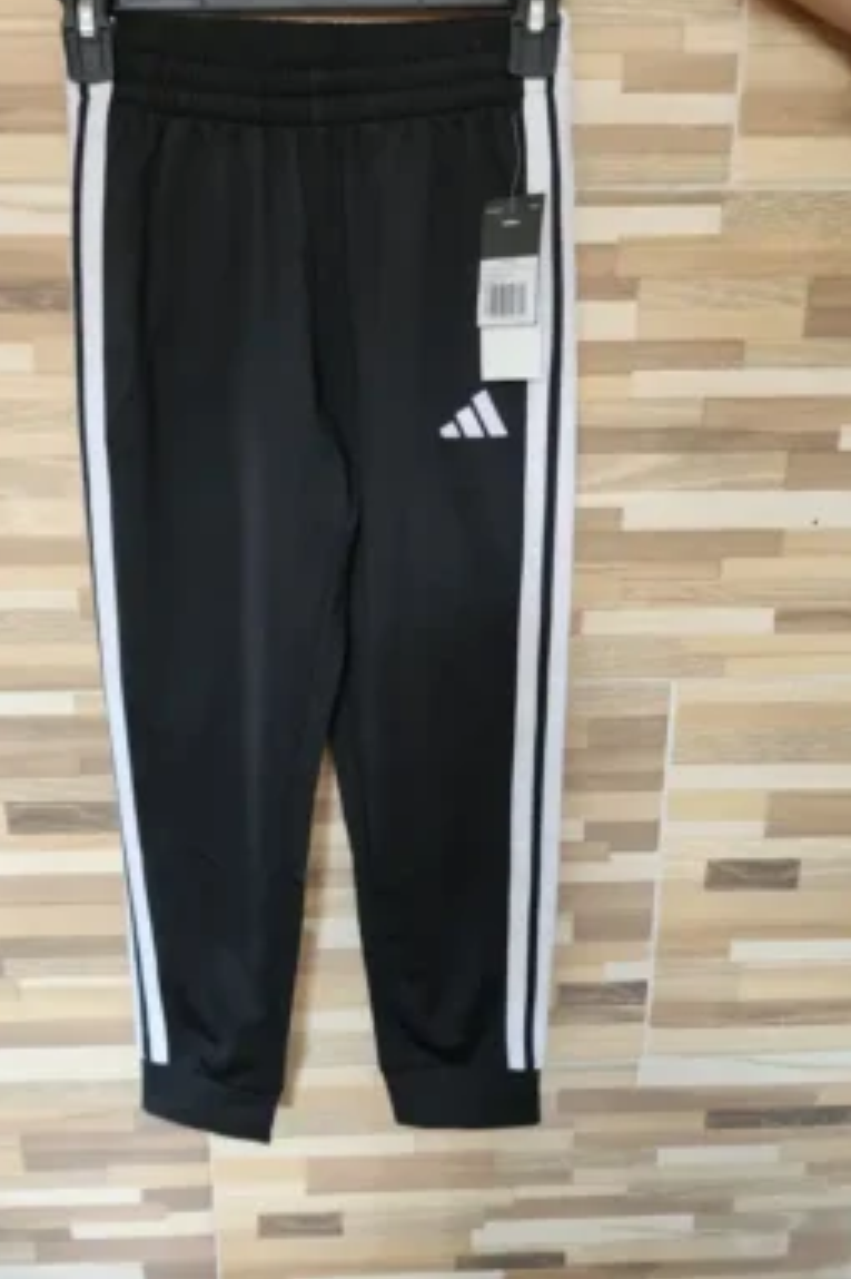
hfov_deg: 51.2
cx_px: 380
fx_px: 887
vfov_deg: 71.5
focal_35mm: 25
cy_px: 614
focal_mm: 6.4
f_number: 1.8
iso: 500
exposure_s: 1/120
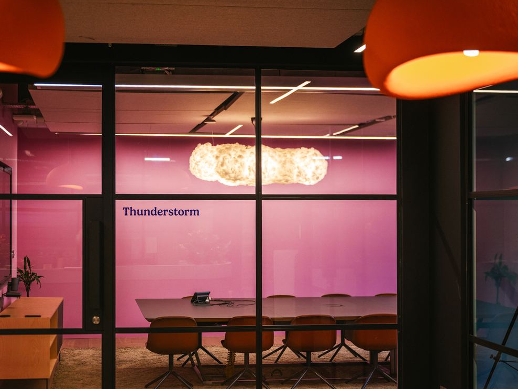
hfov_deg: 35.5
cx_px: 222
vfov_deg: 27.0
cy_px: 193
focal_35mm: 54
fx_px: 808
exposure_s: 1/320
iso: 1000
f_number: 2.8
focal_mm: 49
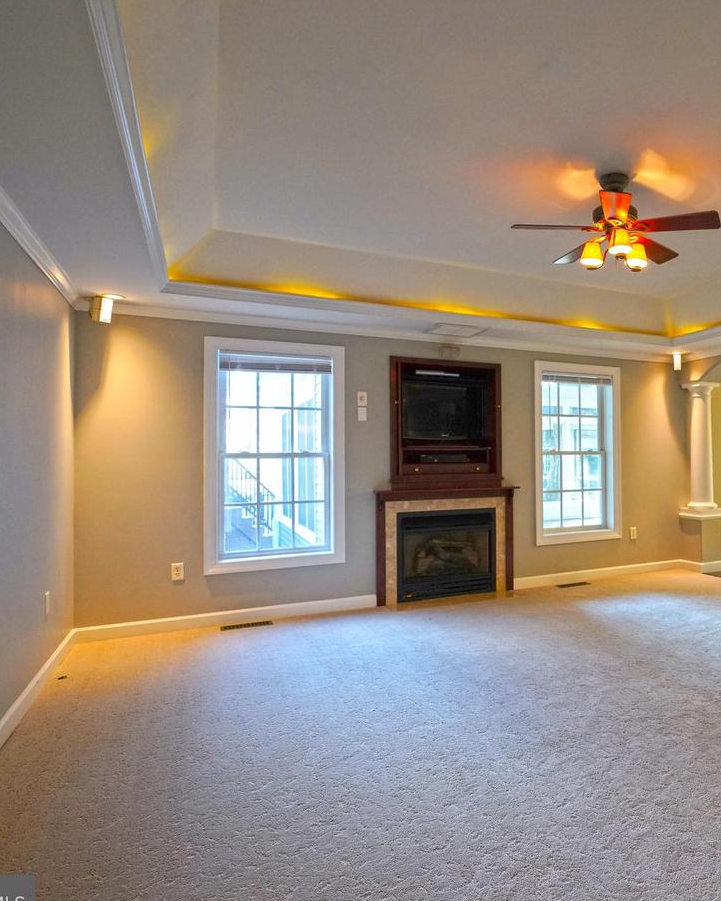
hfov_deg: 53.9
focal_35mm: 24
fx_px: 640
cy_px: 446
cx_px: 599
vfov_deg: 70.3
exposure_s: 1/160
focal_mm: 16
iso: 1600
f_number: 4
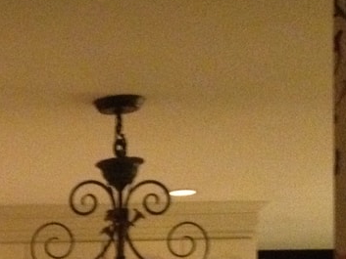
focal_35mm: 132
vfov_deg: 10.5
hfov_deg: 13.8
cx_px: -211
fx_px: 1320
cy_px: 474
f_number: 2.4
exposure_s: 1/15
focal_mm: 4.28
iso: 800
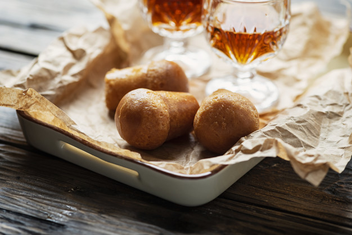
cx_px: 176
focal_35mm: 105
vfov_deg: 13.0
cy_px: 118
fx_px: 1026
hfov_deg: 19.5
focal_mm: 105
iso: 100
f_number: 5.6
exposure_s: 1/200
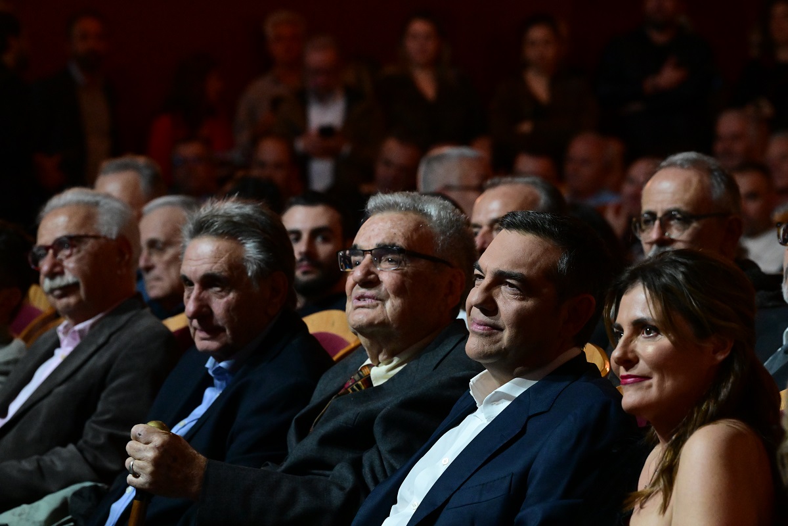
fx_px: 4377
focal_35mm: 200
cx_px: 394
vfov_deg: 6.9
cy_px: 263
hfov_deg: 10.3
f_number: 8
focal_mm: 200
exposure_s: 1/320
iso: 10000
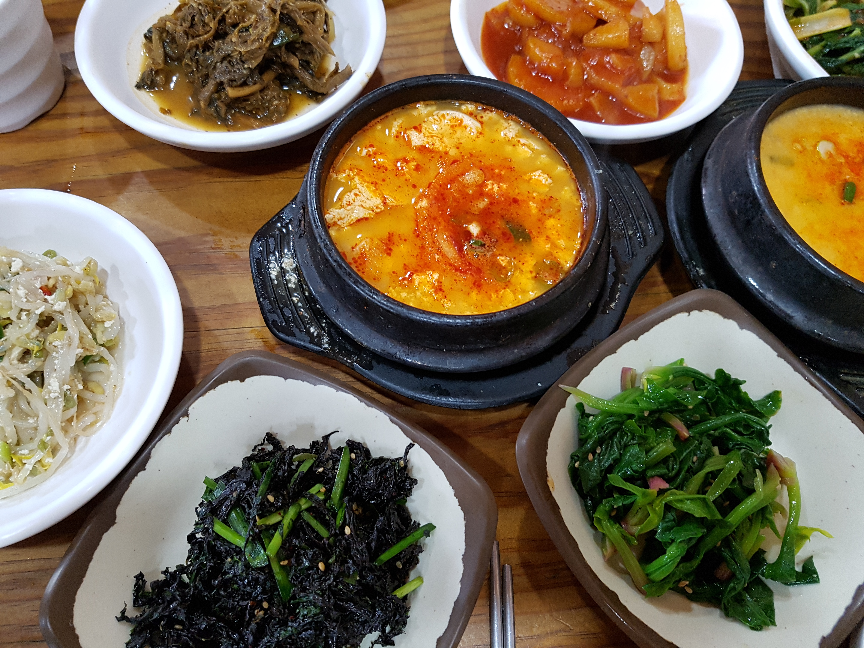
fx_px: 649
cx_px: 432
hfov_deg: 67.3
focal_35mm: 26
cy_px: 324
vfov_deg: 53.1
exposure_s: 1/30
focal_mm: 4.2
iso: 160
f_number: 1.7
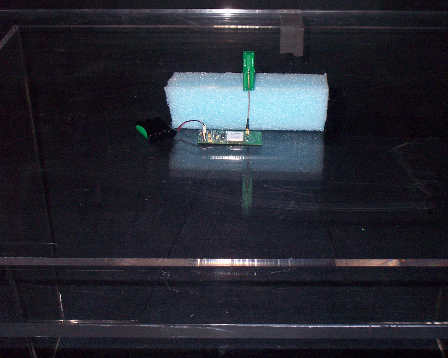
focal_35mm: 52
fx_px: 690
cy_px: 176
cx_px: 236
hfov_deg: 36.0
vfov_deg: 29.1
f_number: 4
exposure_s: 1/80
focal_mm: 8
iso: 200
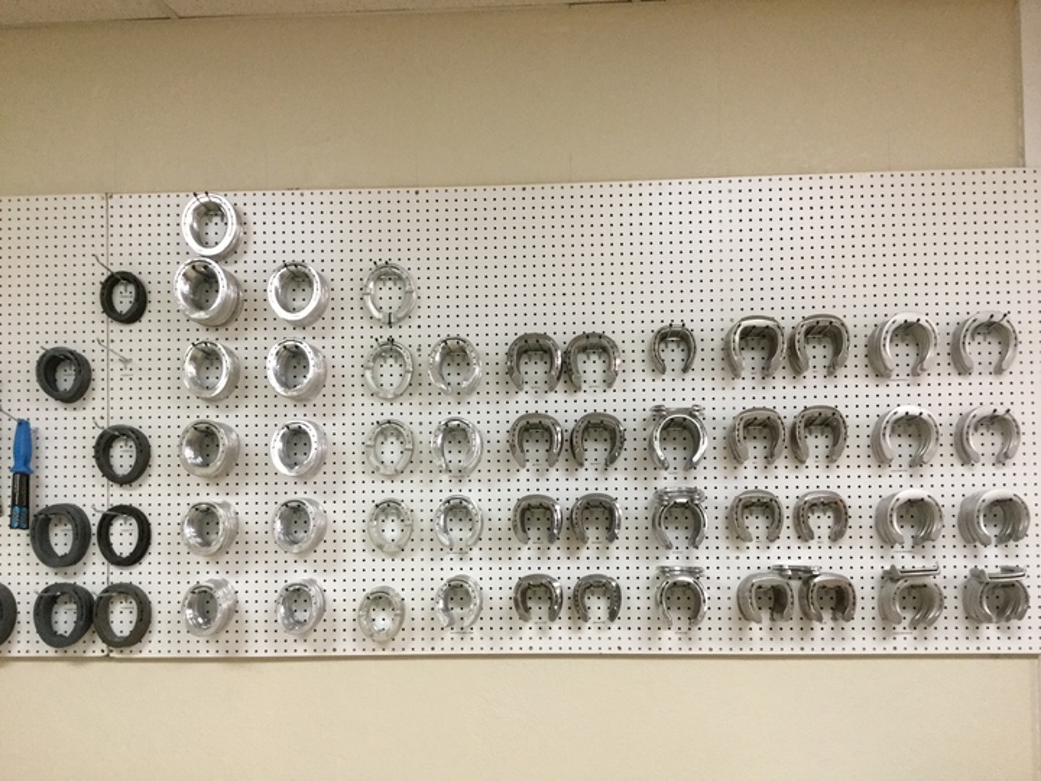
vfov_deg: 45.4
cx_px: 520
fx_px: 932
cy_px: 390
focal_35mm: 31
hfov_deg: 58.4
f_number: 2.4
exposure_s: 1/30
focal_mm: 3.3
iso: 125
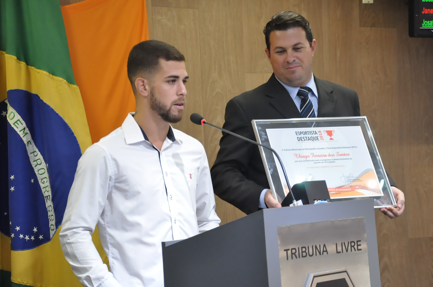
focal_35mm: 87
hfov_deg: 23.4
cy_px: 144
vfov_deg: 15.7
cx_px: 216
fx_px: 1045
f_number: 5.6
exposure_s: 1/60
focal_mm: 58
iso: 2000
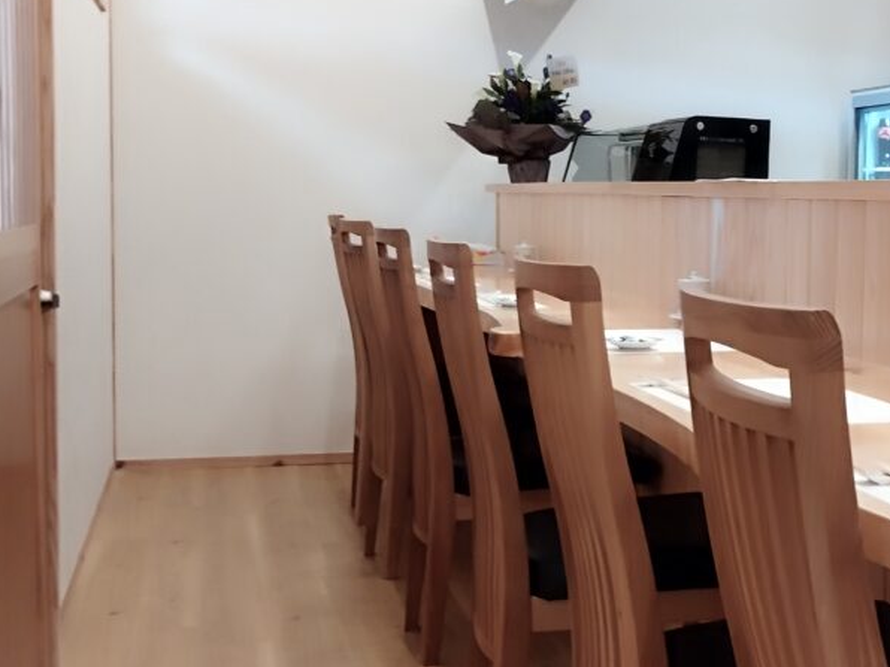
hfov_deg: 32.5
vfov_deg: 25.2
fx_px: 1491
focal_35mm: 58
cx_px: 685
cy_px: 313
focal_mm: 4.7
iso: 213
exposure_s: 1/33.3
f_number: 1.79
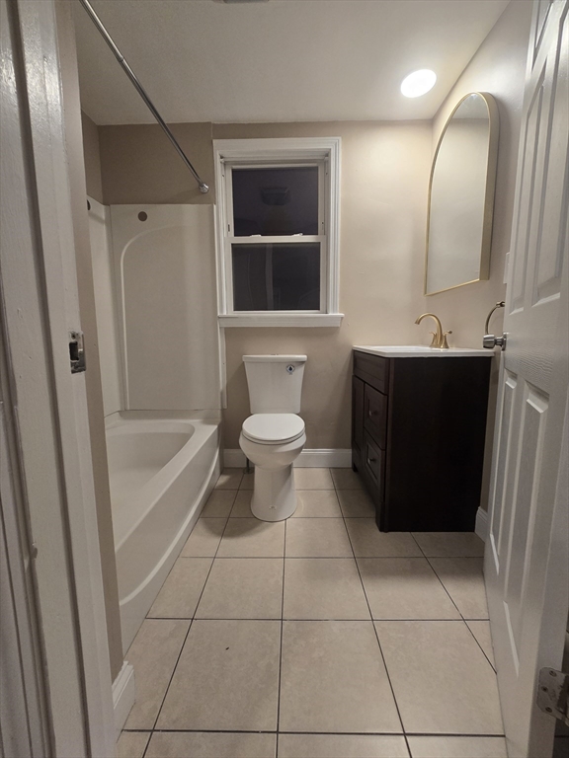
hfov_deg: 89.9
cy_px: 379
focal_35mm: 13
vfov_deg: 106.2
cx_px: 284
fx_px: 285
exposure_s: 1/60
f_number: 2.2
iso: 200
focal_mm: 2.2
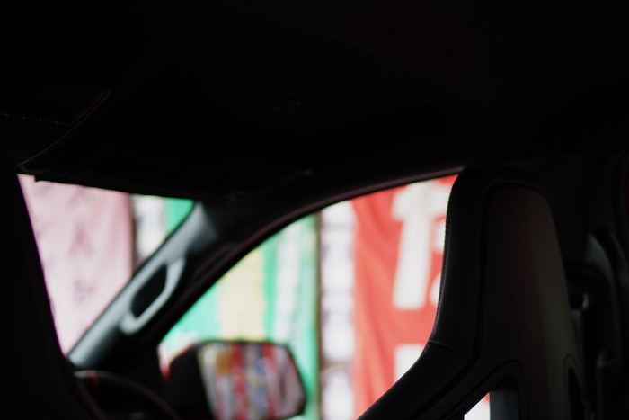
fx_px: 1223
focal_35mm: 70
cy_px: 405
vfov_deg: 19.0
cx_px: 413
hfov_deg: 28.7
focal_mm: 35
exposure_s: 1/40
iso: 250
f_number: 1.4
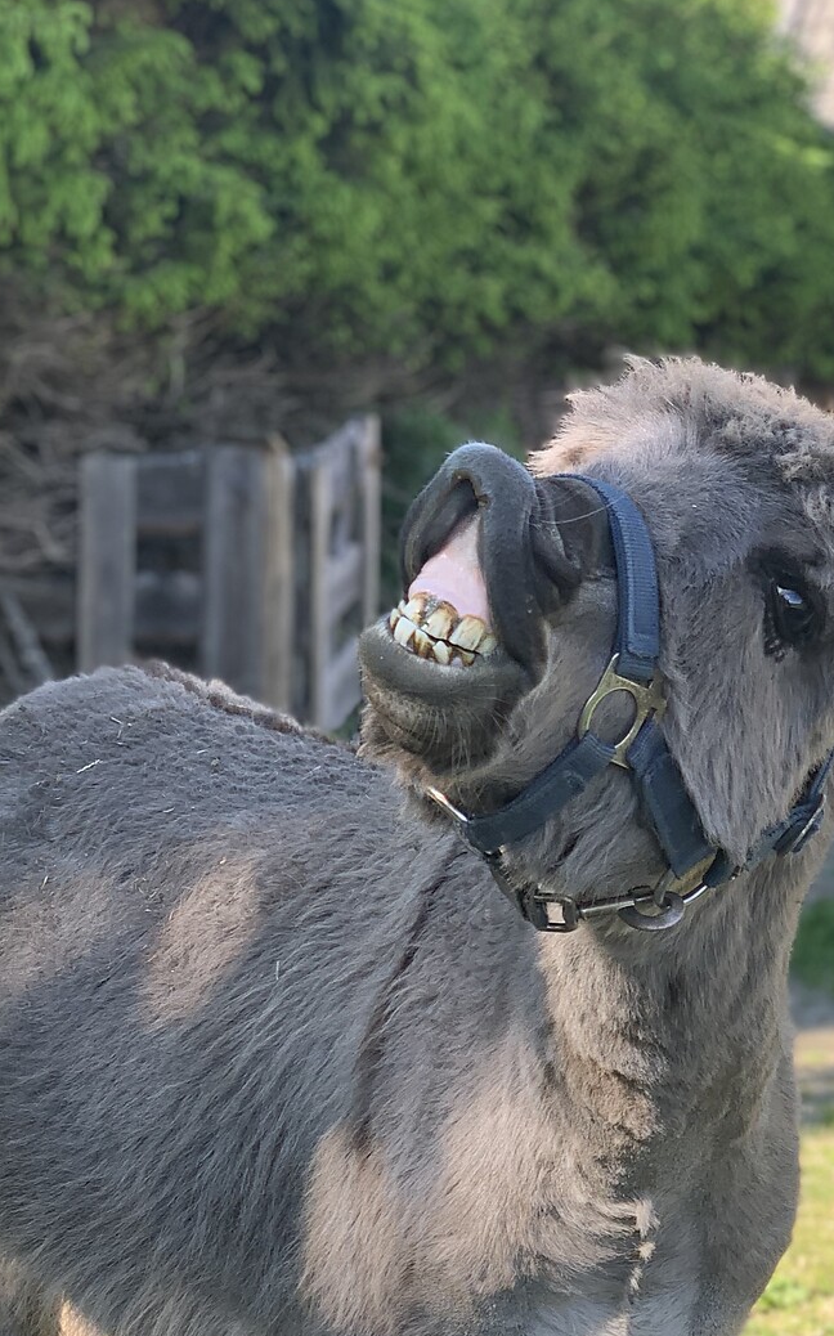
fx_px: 3712
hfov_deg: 12.8
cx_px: 432
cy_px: 1129
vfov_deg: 20.1
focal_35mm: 102
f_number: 2.4
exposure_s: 1/122
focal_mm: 6
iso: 16
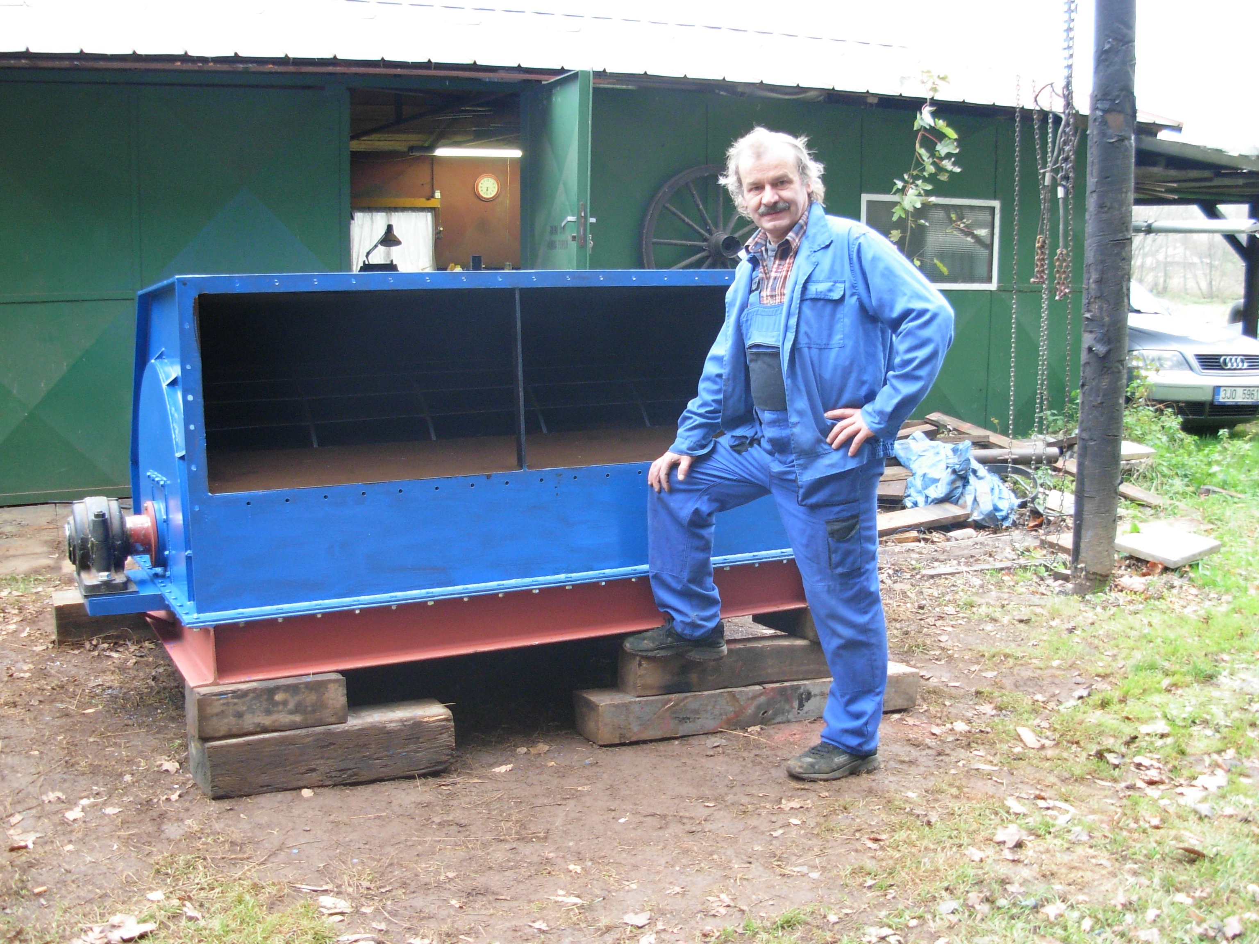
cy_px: 472
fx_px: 1382
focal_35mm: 38
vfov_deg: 37.7
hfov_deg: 49.0
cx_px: 630
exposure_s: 1/20.7
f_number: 2.9
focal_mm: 6.3
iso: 200
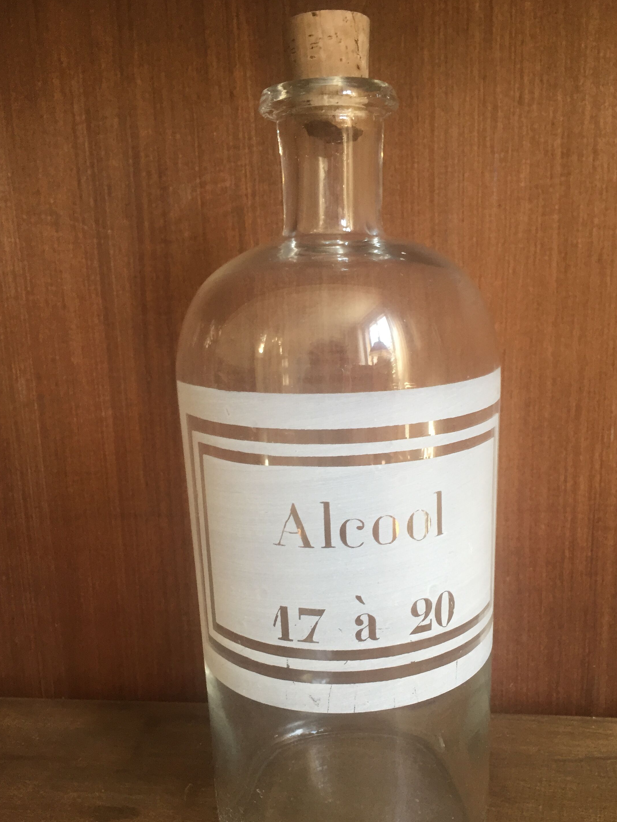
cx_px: 330
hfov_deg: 42.9
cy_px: 457
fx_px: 784
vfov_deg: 55.2
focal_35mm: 33
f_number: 2.2
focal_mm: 4.15
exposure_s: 1/33
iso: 100
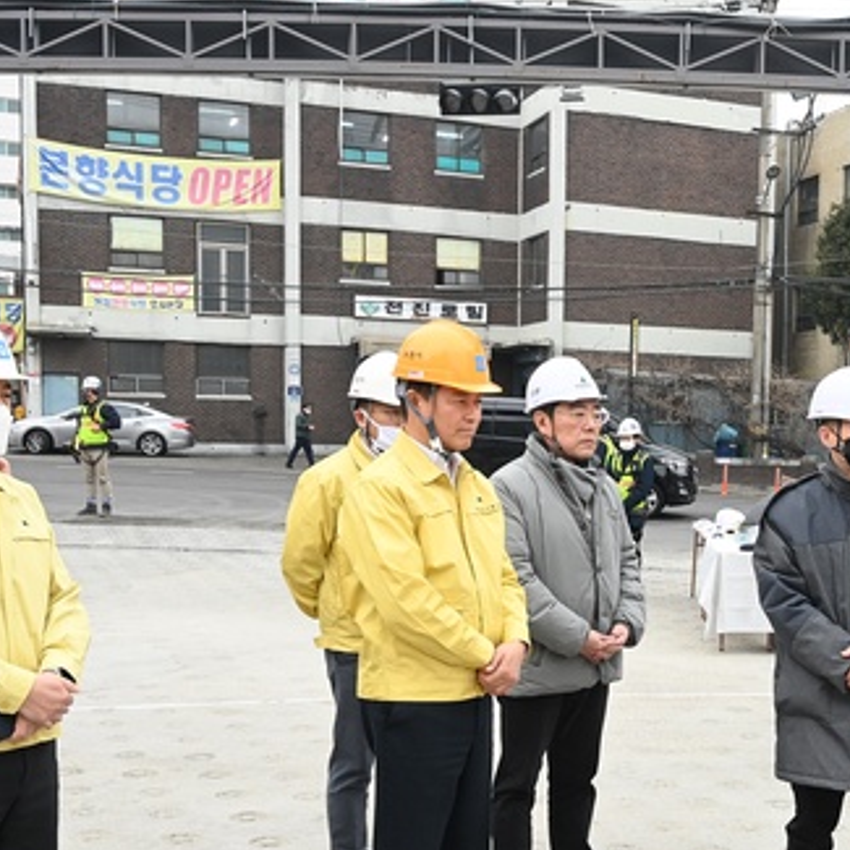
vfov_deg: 37.7
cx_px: 701
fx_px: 1222
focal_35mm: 44
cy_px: 595
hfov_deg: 36.8
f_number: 13
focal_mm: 24
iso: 1600
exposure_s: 1/250
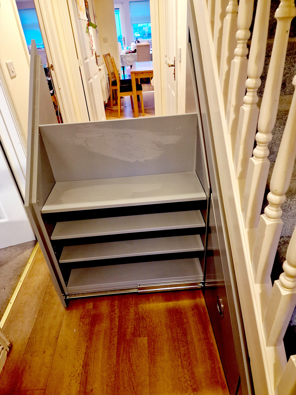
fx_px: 262
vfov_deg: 73.9
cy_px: 198
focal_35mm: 23
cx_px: 148
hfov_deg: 58.9
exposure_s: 1/33
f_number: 1.8
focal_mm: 6.4
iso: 500
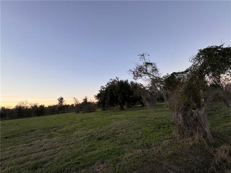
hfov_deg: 102.1
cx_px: 116
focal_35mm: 14
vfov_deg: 85.7
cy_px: 86
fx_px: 93
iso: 40
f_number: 2.2
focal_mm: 2.22
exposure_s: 1/106
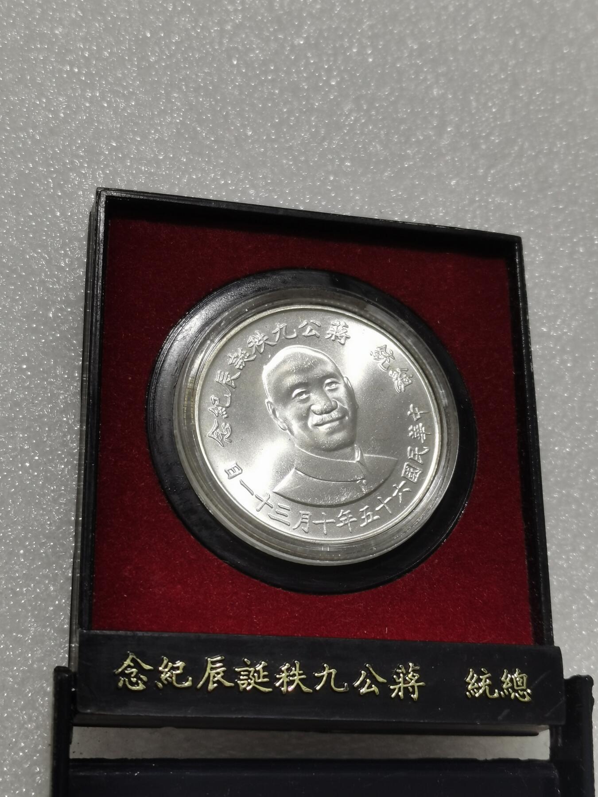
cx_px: 299
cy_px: 398
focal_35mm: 56
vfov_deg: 34.3
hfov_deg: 26.1
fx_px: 1290
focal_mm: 5.58
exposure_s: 1/100
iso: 64
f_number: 1.8
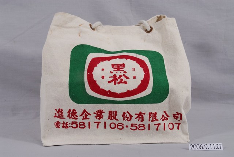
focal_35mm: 46
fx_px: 303
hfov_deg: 42.3
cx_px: 117
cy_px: 78
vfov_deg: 29.0
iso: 100
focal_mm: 31
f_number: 18
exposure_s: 1/60
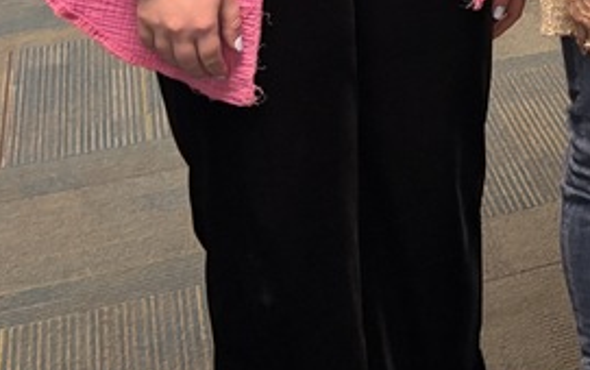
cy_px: -268
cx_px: 1065
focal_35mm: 104
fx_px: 1674
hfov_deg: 16.6
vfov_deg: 11.8
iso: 200
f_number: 1.6
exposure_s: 1/60
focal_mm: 5.96
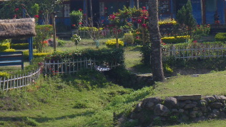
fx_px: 1001
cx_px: 129
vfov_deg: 7.2
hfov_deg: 12.9
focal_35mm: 167
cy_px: -5
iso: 50
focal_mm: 11.1
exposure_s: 1/200
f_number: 4.6
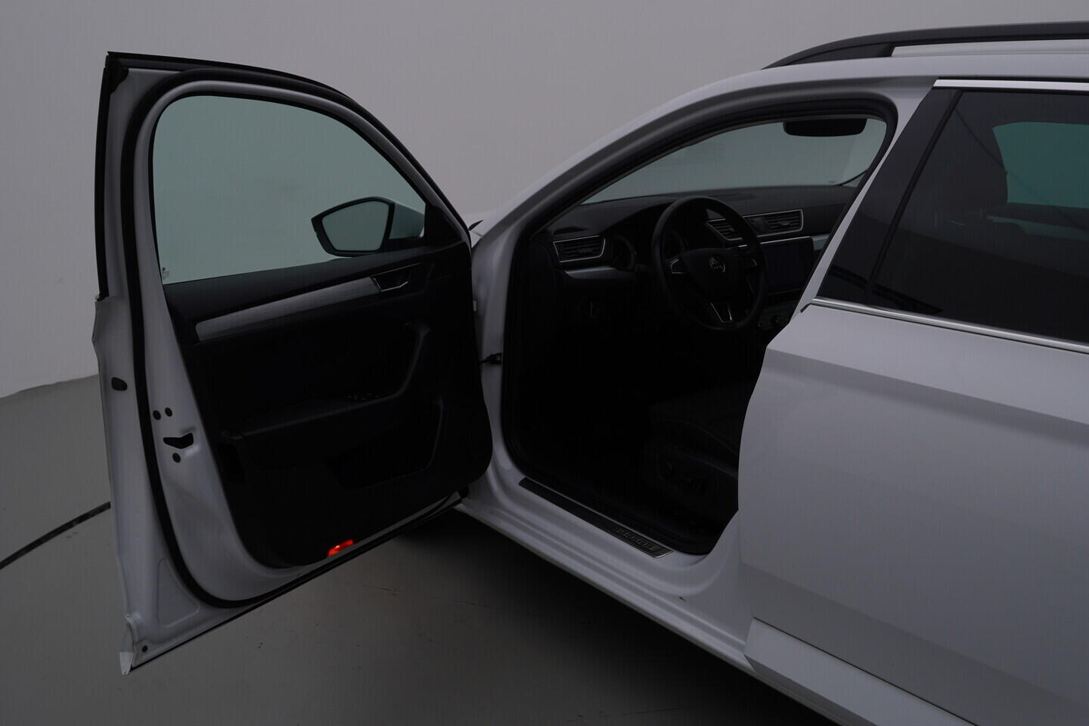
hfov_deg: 53.1
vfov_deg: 36.9
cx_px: 544
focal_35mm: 36
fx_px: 1089
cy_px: 363
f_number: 6.3
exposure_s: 1/200
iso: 125
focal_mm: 24
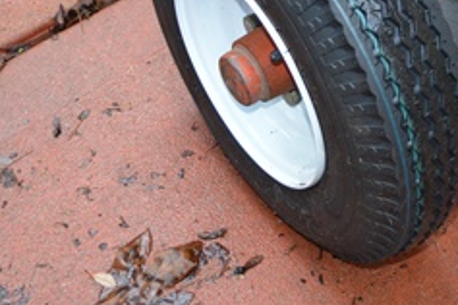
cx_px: 346
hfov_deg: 22.2
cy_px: -12
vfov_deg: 14.7
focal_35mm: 91
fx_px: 1158
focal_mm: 24
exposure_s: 1/125
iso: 400
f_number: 4
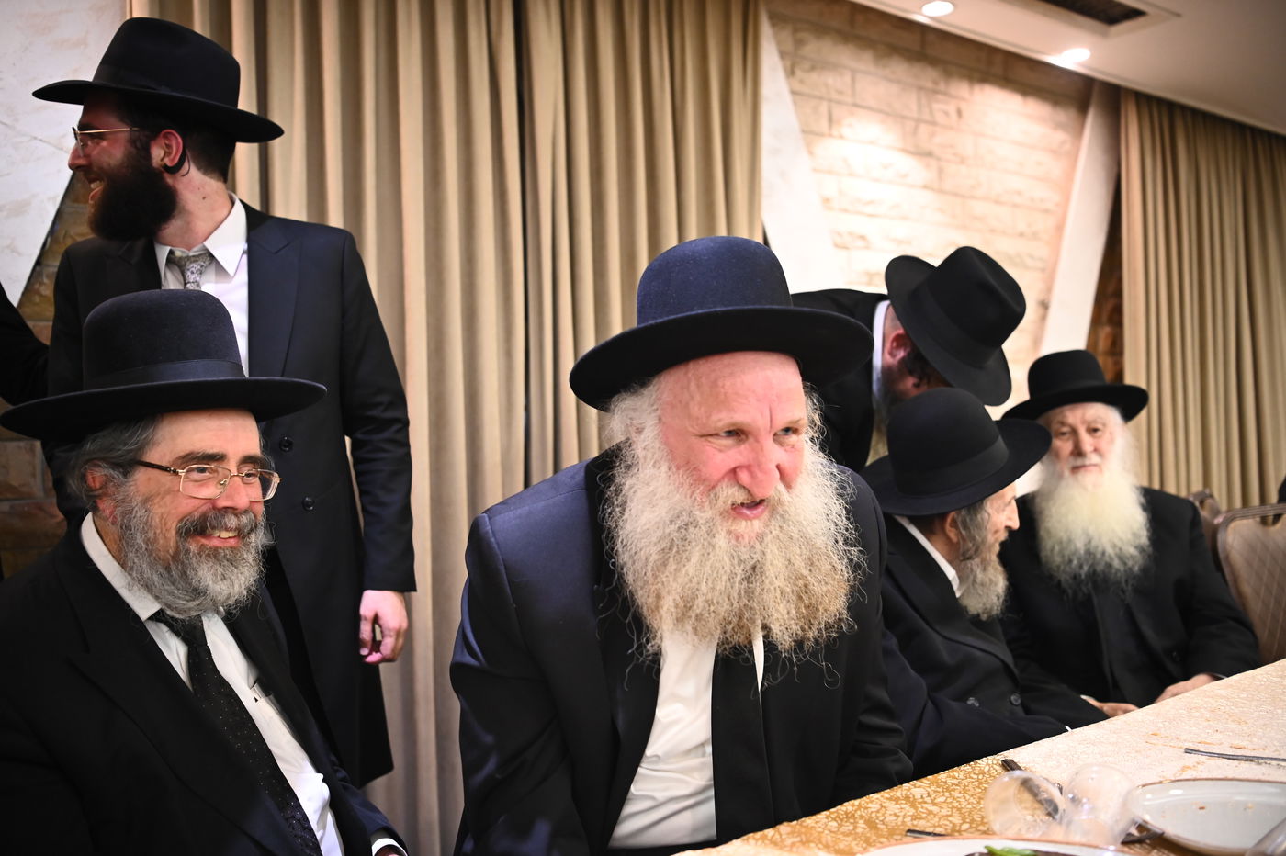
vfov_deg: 41.1
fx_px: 1143
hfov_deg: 58.7
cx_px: 643
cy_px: 428
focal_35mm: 32
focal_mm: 32
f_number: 2.8
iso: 2000
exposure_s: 1/160
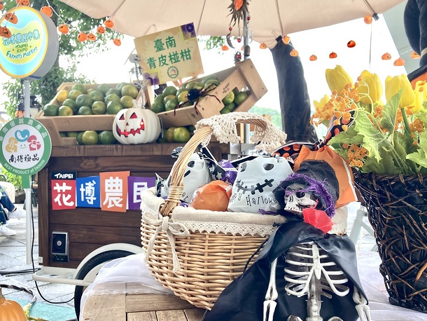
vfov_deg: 49.8
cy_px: 160
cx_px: 214
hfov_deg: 63.4
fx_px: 346
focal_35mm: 28
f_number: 1.8
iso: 80
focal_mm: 3.99
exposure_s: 1/120
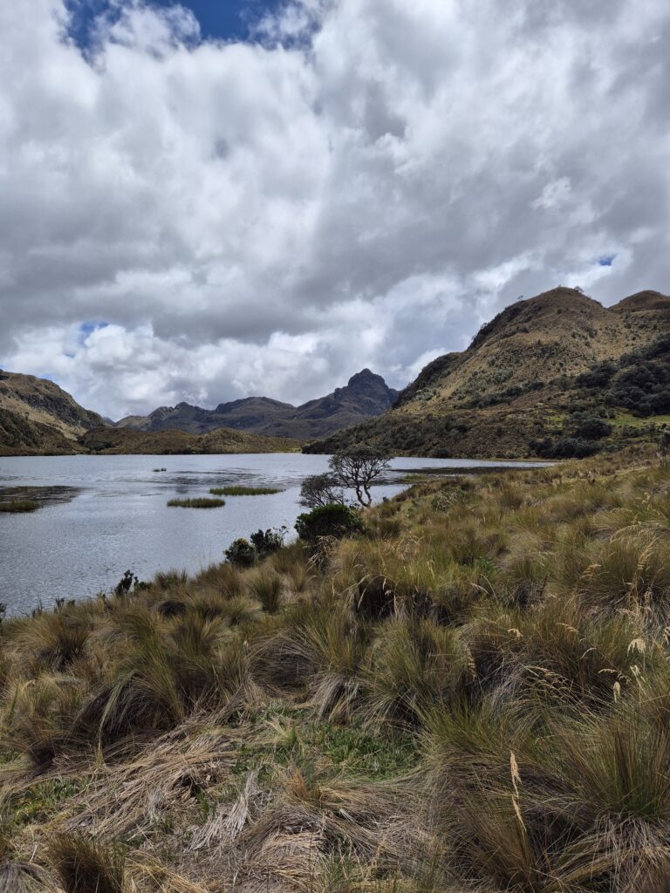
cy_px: 446
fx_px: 594
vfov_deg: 73.9
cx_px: 335
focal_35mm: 23
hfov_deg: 58.9
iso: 25
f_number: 1.8
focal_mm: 5.4
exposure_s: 1/3256
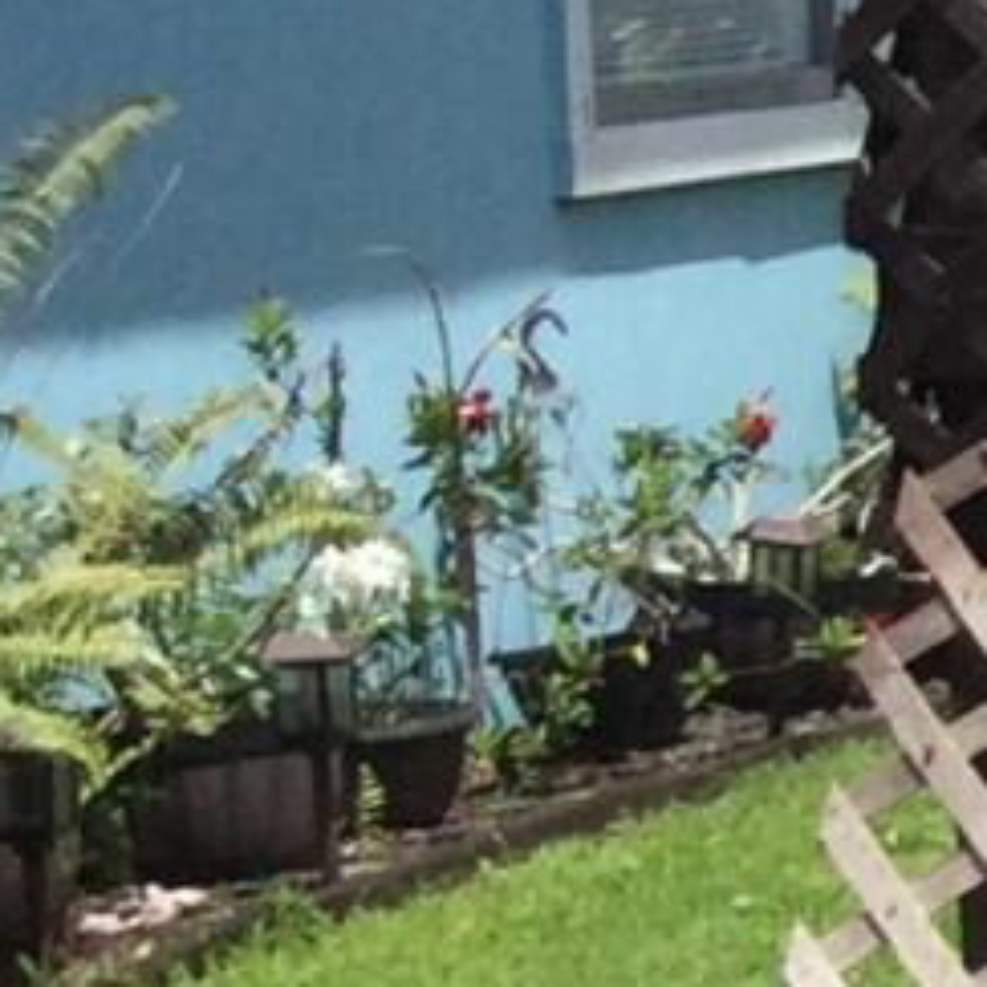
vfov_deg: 7.6
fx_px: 7452
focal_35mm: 231
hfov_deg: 6.2
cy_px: 353
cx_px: 3985
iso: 25
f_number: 2.4
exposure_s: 1/1181
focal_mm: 3.3
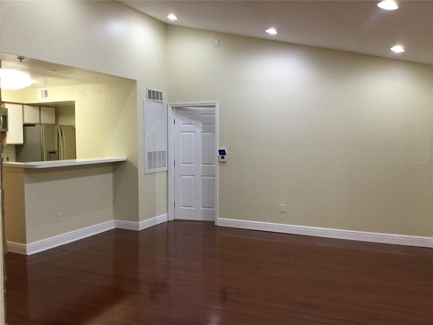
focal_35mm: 31
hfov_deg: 58.4
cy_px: 162
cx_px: 216
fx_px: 388
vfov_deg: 45.4
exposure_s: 1/30
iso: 100
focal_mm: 3.3
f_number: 2.4
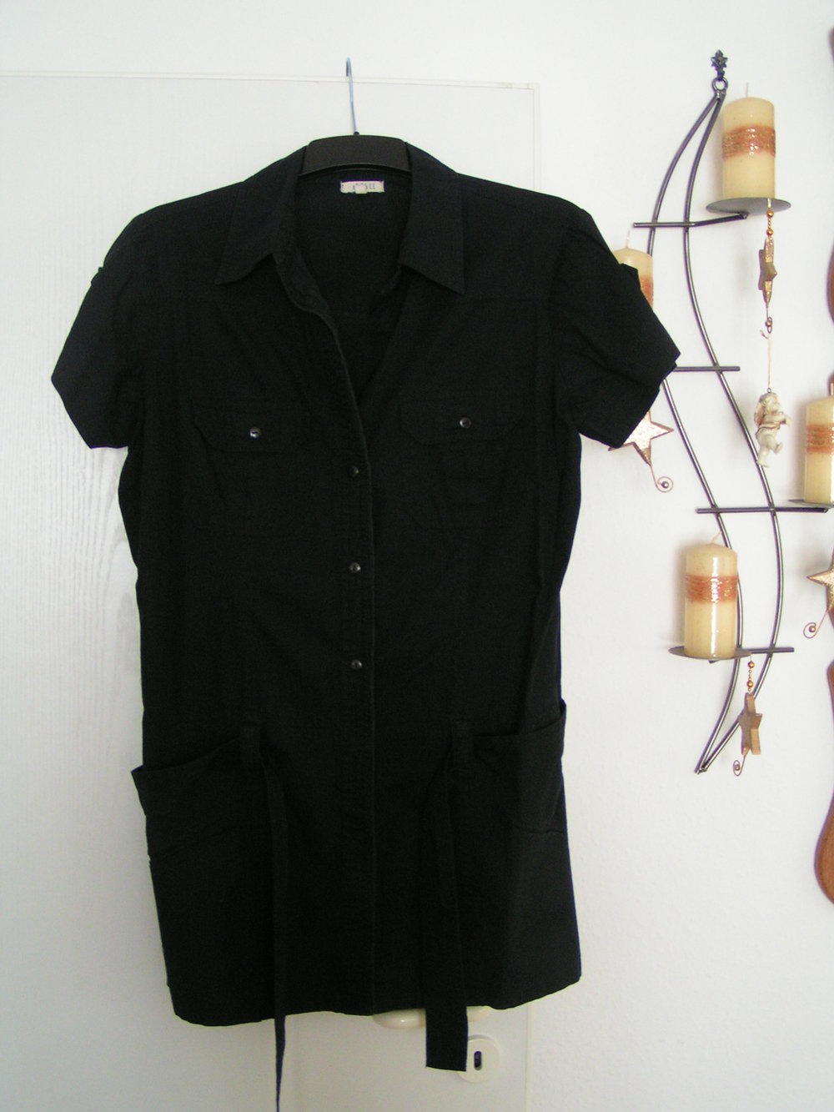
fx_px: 1221
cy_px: 556
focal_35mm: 38
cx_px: 417
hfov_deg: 37.7
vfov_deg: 49.0
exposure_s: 1/15
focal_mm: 5.8
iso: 200
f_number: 2.8
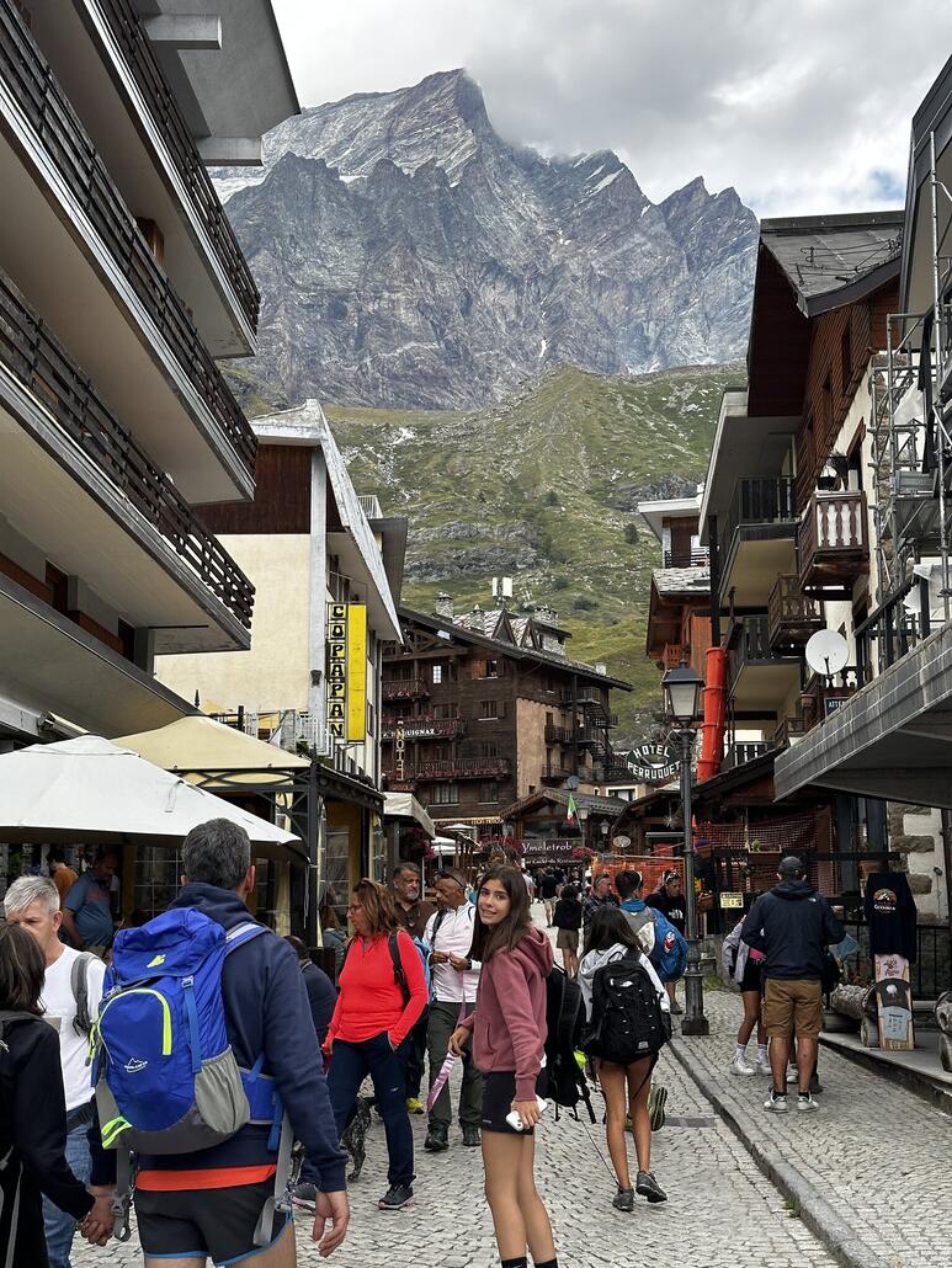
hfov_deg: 30.3
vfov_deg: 39.6
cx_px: 476
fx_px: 1759
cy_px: 634
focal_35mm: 48
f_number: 1.78
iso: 64
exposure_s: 1/858
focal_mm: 6.86
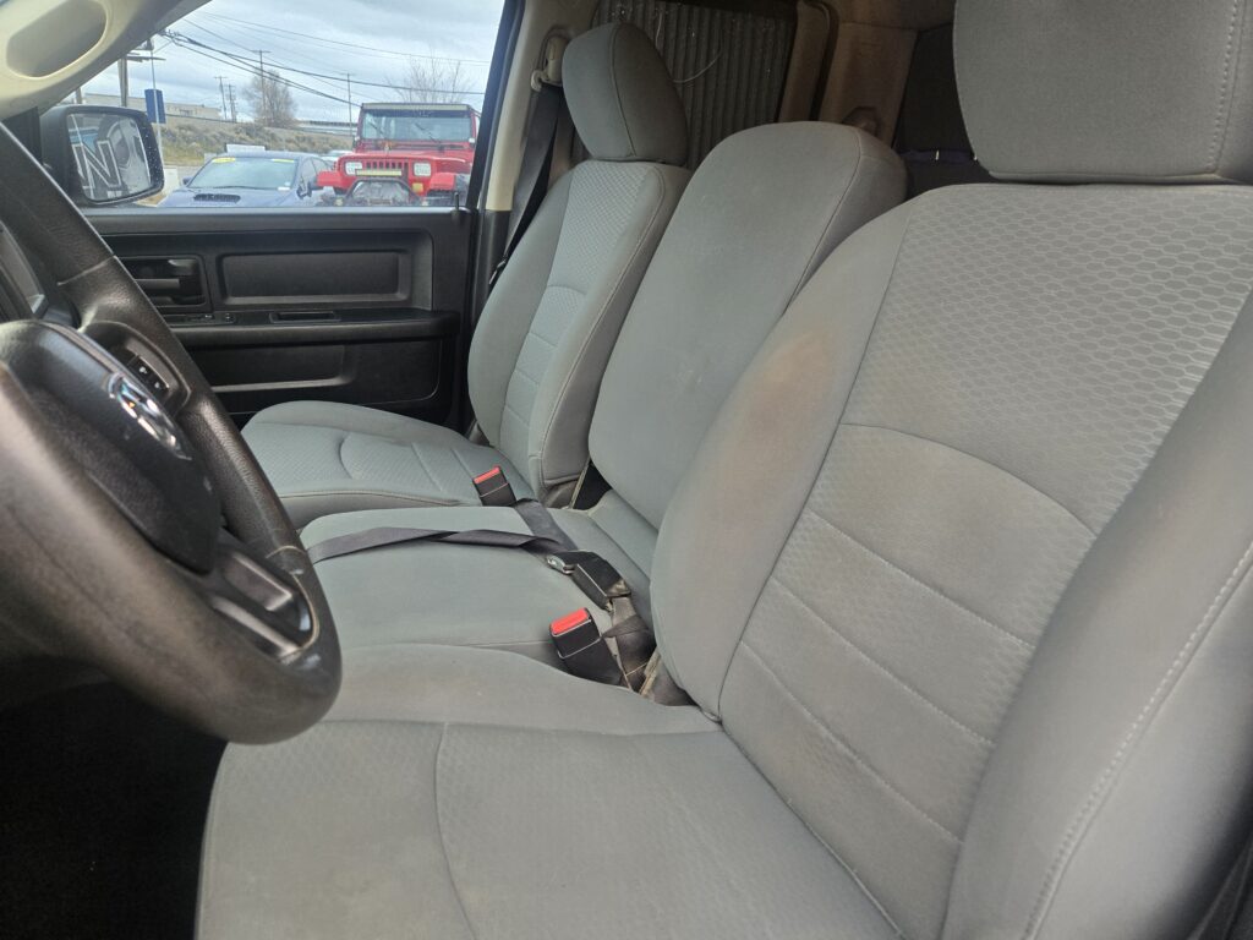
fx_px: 833
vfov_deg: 58.9
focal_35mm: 23
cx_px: 626
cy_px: 470
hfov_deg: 73.9
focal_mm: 5.4
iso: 160
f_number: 1.8
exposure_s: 1/180
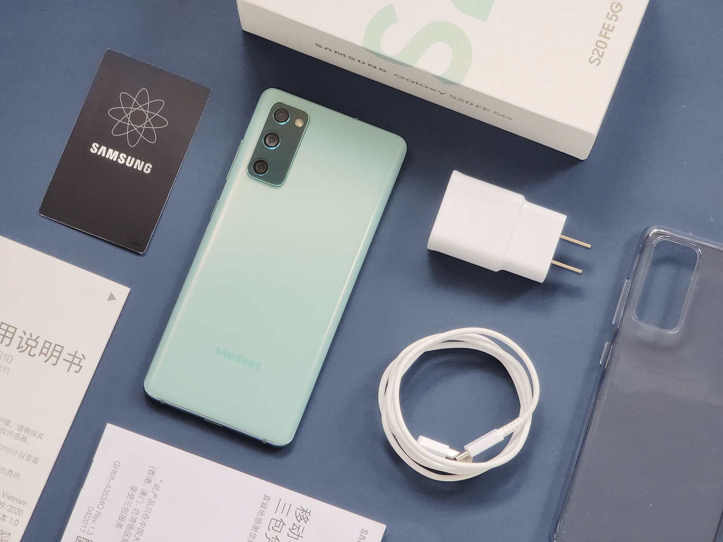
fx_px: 2569
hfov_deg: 16.0
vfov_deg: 12.0
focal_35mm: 123
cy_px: 271
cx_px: 362
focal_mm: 14.2
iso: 250
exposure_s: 1/50
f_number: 3
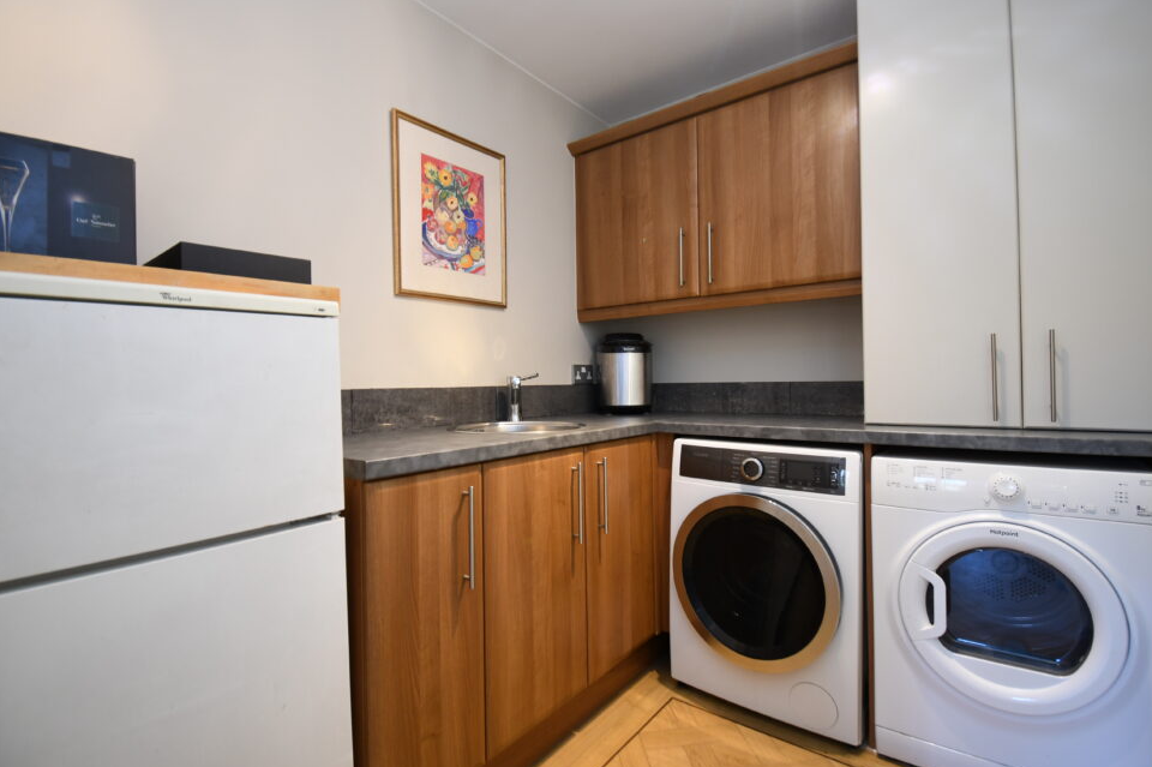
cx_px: 590
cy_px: 377
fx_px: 512
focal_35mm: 16
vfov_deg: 73.7
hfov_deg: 96.7
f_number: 4.5
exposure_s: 1/13
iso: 560
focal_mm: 10
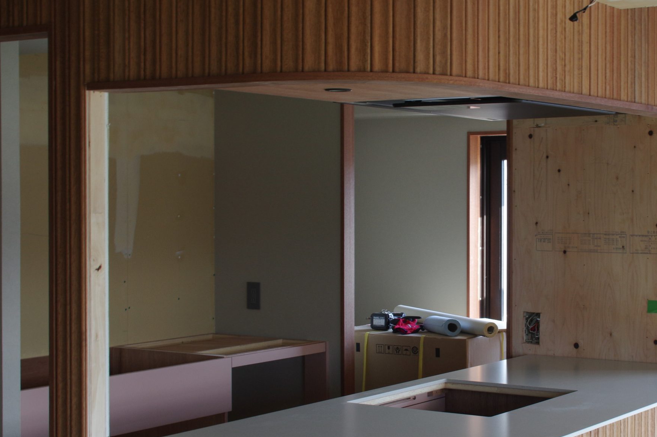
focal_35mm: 66
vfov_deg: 20.6
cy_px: 253
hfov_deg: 30.3
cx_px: 438
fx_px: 1203
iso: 400
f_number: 9
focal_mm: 30
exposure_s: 1/20
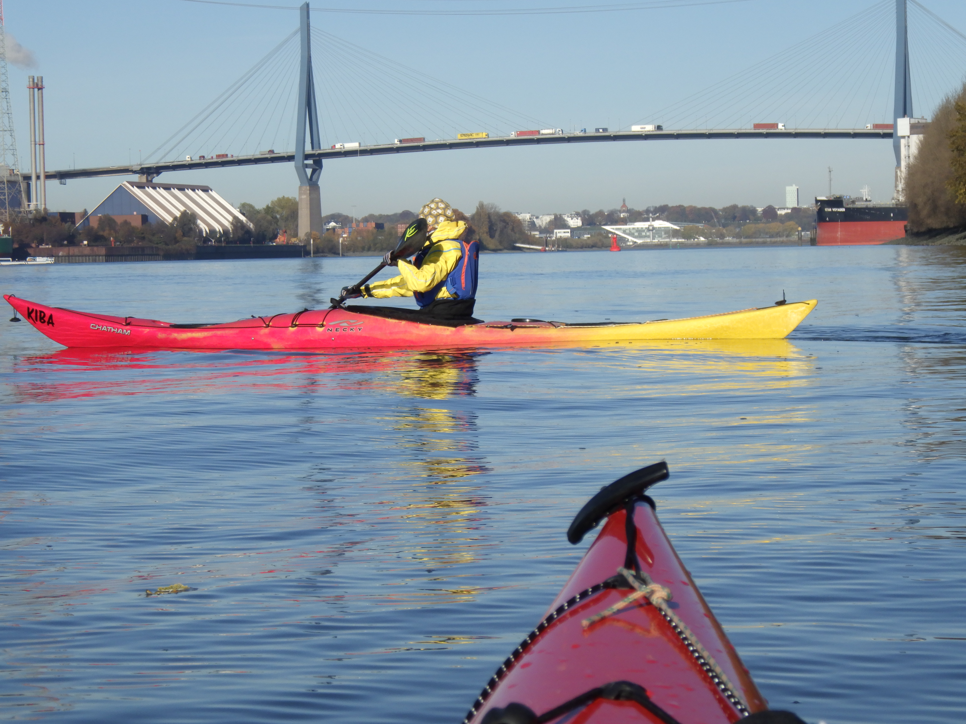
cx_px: 483
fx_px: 3209
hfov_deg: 17.1
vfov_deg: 12.9
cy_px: 362
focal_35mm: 115
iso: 125
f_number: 6.3
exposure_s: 1/640
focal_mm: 20.6
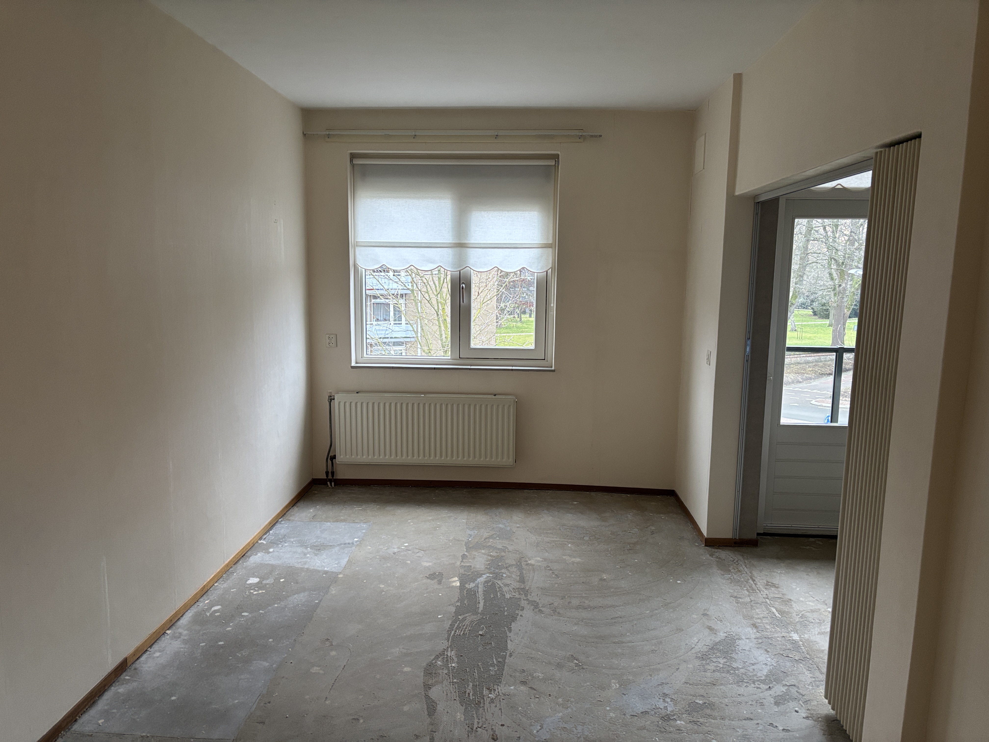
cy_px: 371
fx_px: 743
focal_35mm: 26
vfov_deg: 53.1
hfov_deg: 67.3
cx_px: 494
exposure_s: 1/50
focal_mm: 5.96
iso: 250
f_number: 1.6
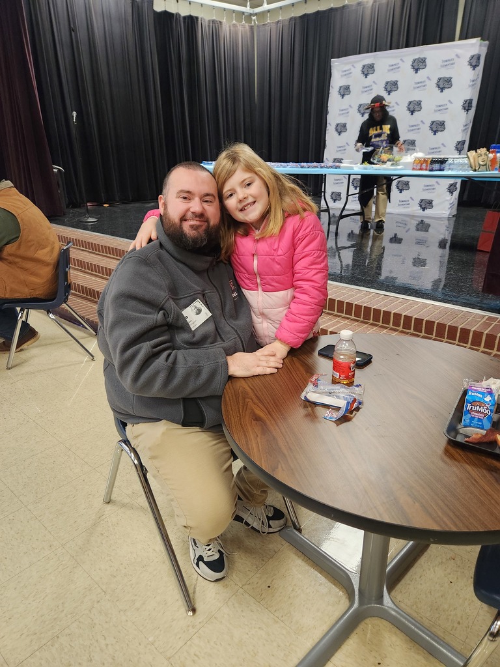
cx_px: 250
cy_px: 334
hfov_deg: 58.9
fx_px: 443
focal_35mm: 23
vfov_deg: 73.9
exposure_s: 1/120
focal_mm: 5.4
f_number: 1.8
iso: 640
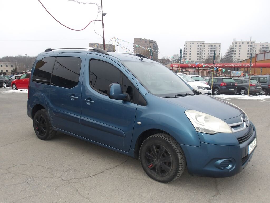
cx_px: 135
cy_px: 102
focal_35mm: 27
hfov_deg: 65.3
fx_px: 211
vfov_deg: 51.4
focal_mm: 4.9
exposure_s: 1/86
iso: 100
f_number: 3
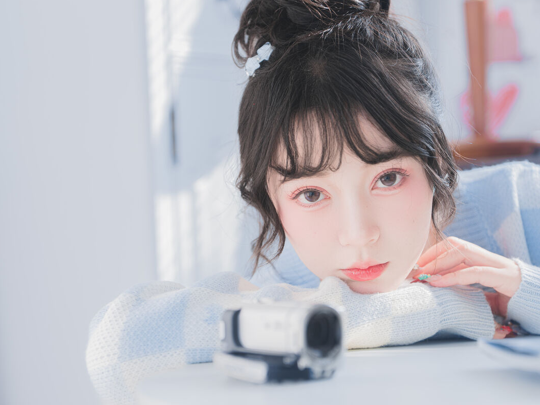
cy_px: 201
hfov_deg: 18.7
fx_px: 1638
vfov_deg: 14.1
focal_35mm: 105
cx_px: 302
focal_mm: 64
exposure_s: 1/100
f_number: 2
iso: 100
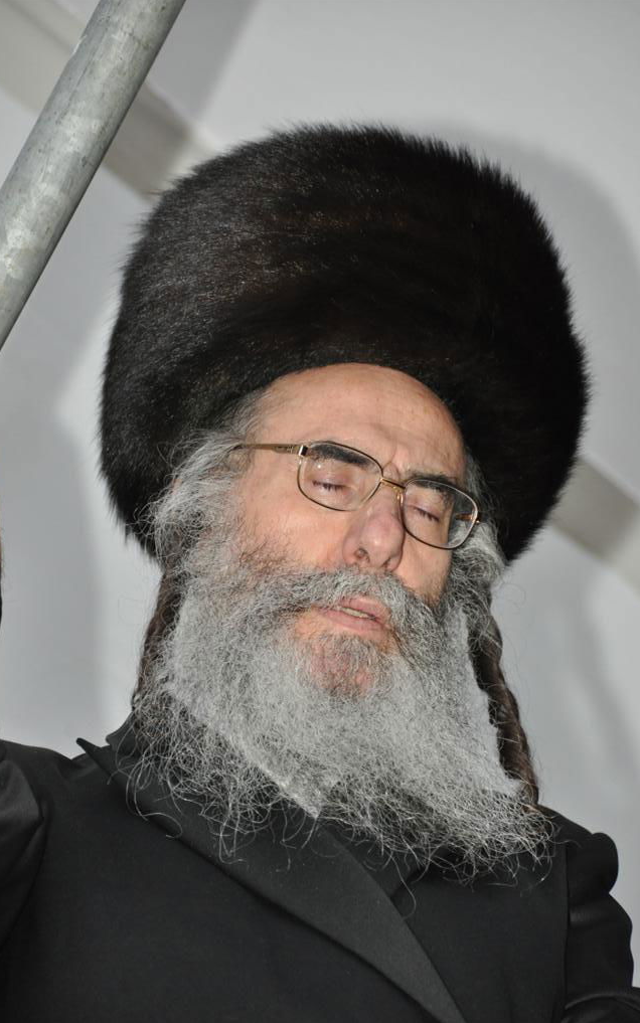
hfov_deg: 6.3
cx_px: 315
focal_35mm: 208
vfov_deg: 10.1
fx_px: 5789
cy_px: 511
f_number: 5.6
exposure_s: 1/60
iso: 800
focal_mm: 135
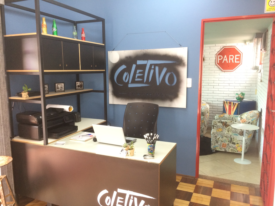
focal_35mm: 29
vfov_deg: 48.2
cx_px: 138
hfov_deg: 61.7
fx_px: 230
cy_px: 103
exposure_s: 1/30
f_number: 2.2
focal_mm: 4.15
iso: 200
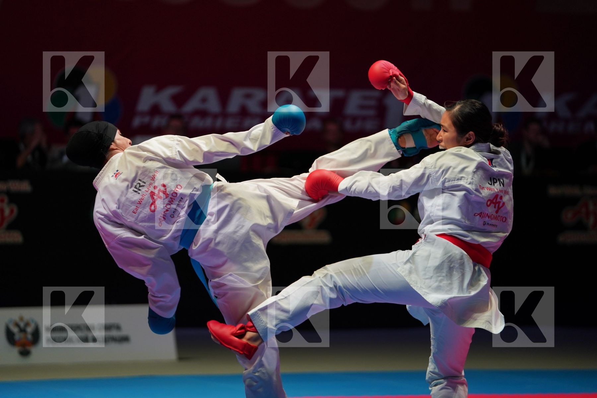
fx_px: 2620
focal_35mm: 158
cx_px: 298
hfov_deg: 13.0
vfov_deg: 8.7
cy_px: 199
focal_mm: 158
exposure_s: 1/1000
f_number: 2.8
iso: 1250
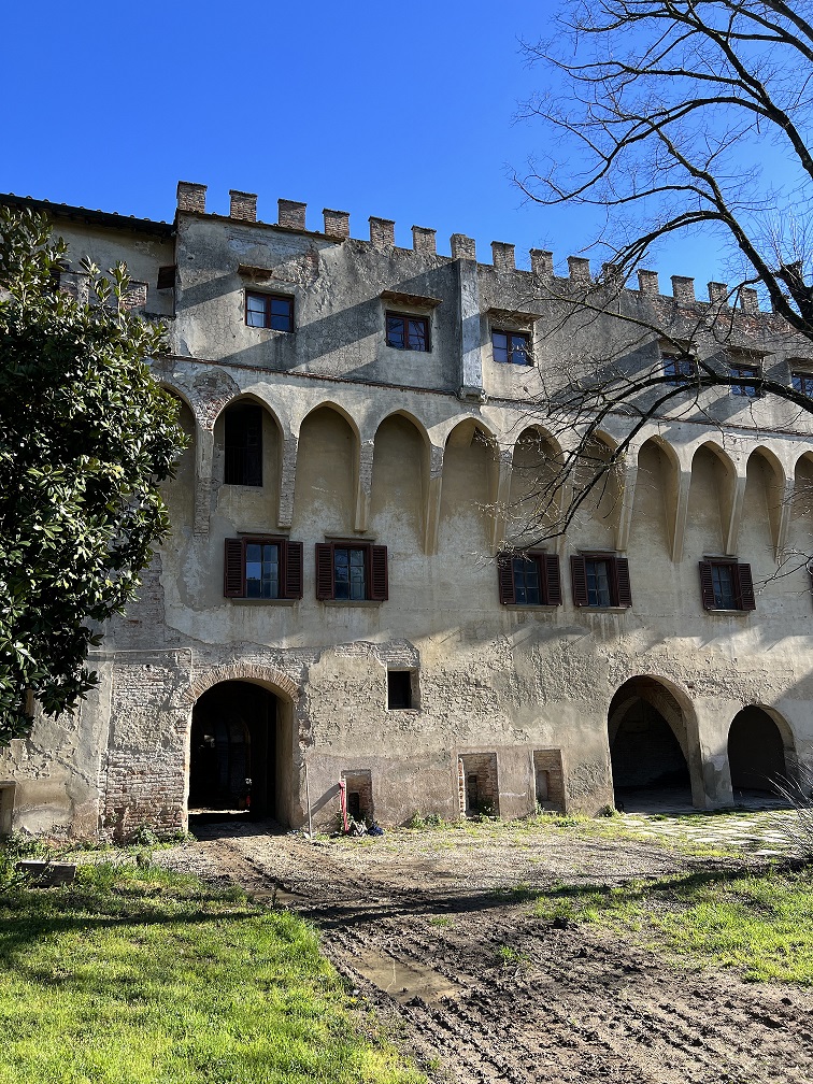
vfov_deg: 67.3
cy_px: 542
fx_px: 814
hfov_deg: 53.1
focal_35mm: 26
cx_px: 406
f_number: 1.5
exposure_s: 1/1311
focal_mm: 5.7
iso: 50
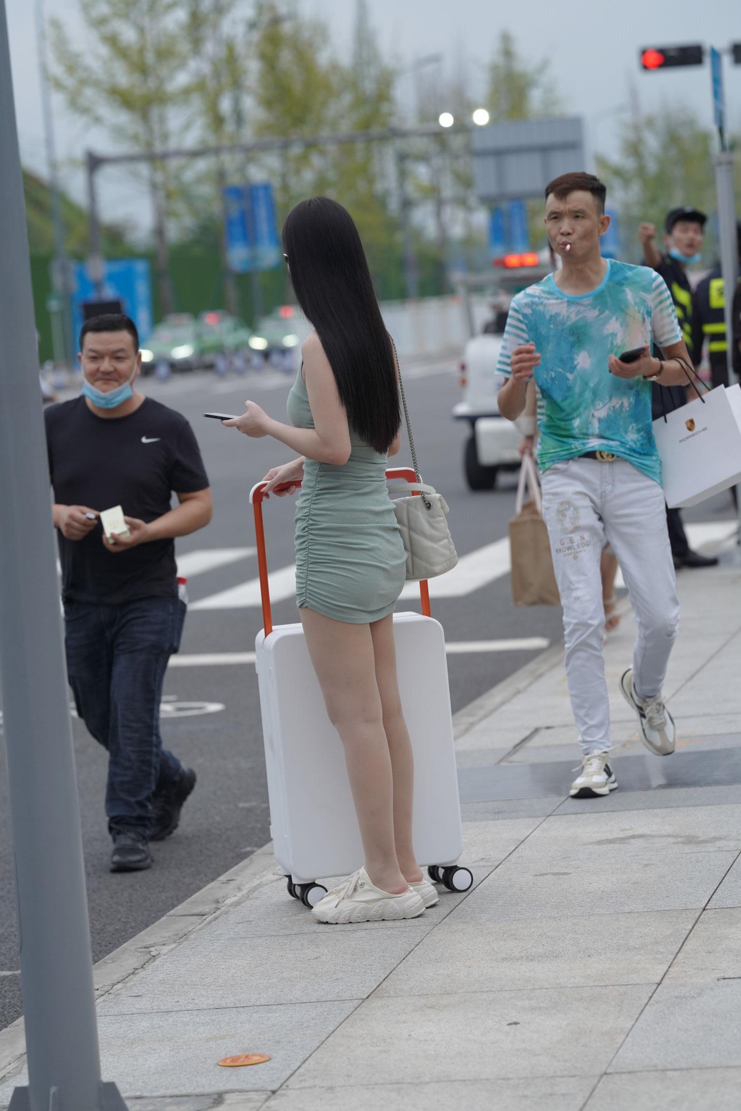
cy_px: 556
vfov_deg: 15.2
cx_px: 370
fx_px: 4168
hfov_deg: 10.2
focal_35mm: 135
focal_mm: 135
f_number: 4.5
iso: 640
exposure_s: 1/800
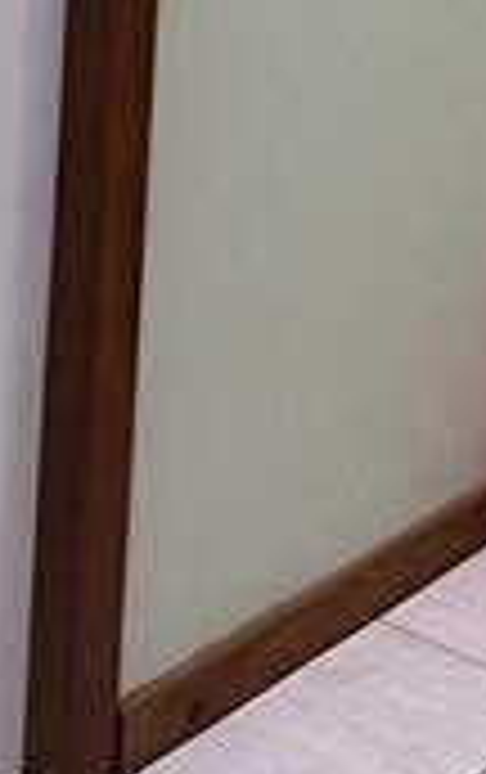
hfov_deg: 16.0
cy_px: -274
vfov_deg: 25.1
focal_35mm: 69
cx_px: 878
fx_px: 1457
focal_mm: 2.22
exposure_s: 1/60
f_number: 2.2
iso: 640
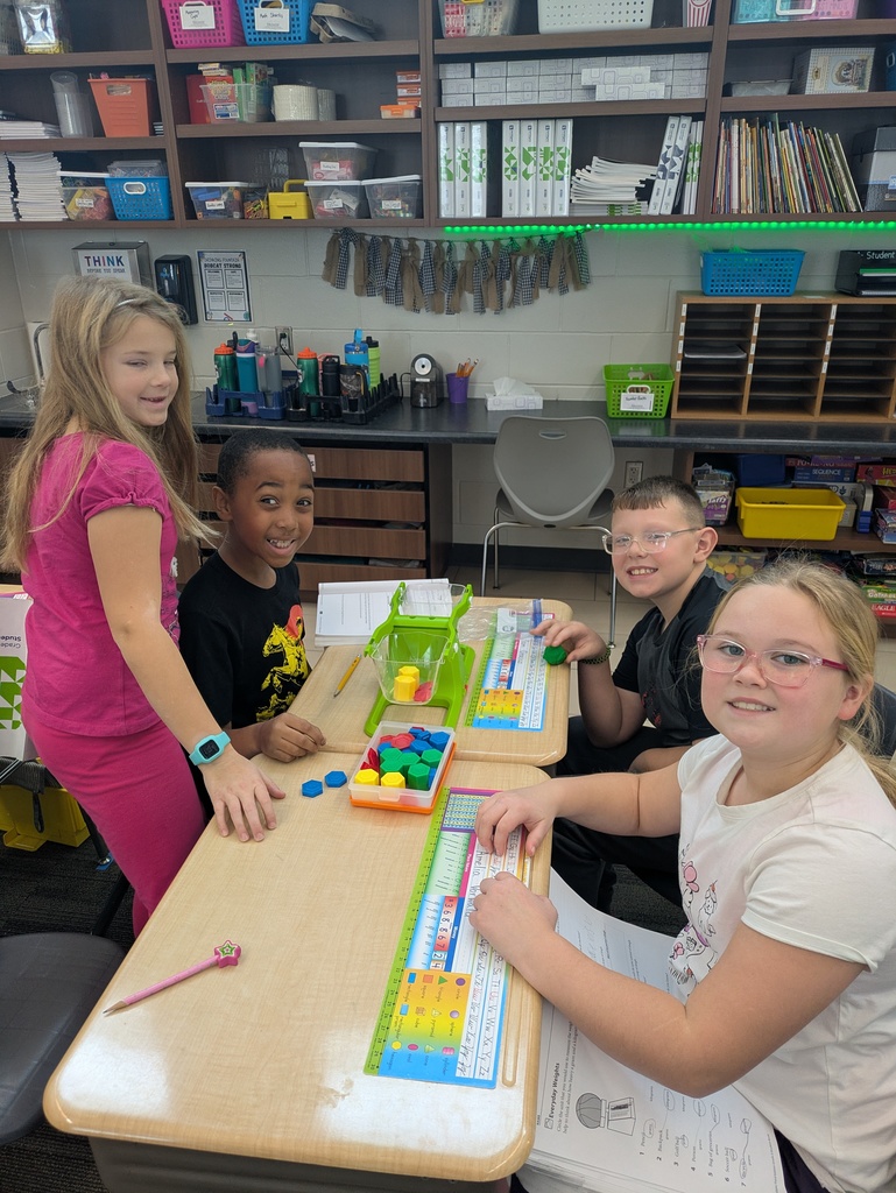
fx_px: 862
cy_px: 596
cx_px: 448
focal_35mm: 25
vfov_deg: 69.4
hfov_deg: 54.9
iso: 180
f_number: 1.89
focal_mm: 5.43
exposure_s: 1/60
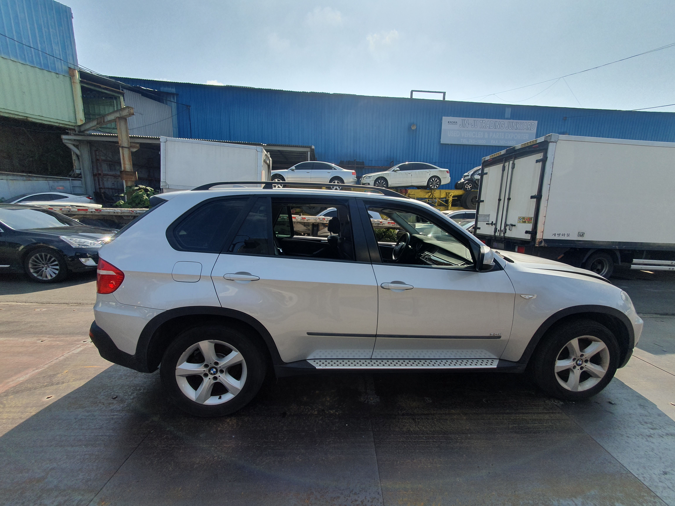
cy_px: 253
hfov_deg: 106.2
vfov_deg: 89.9
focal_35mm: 13
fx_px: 253
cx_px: 338
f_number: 2.2
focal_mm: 1.8
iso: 50
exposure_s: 1/1072
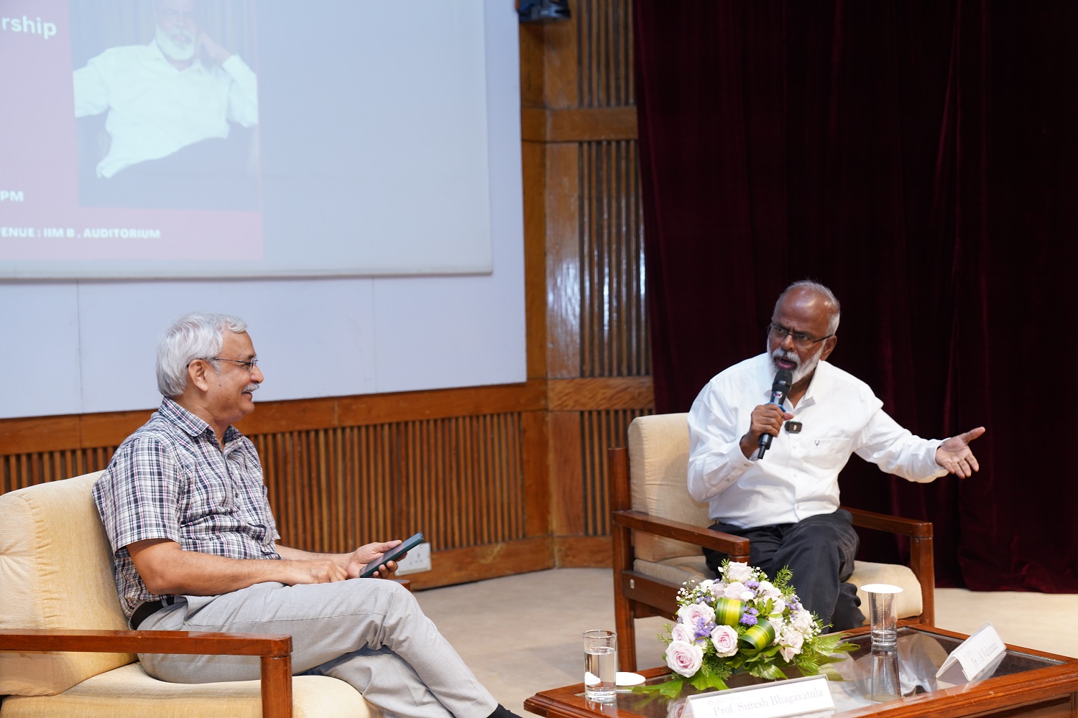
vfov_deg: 25.1
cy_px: 359
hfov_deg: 36.9
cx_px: 539
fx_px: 1617
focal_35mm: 54
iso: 800
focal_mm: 54
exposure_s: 1/125
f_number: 3.5
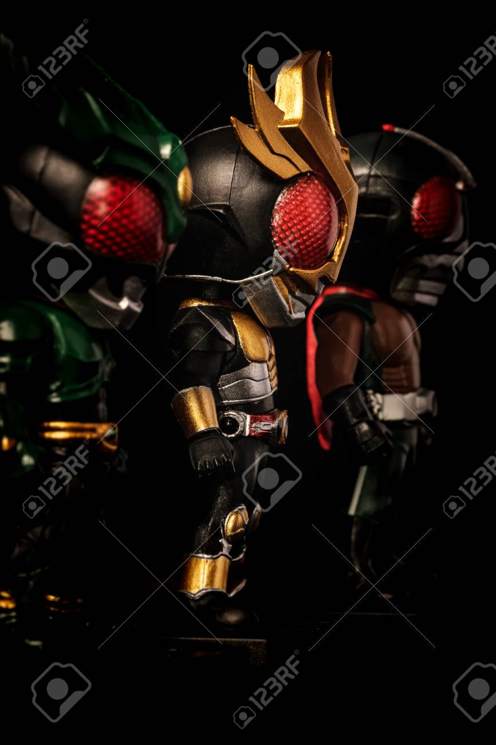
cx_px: 248
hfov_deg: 10.2
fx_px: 2791
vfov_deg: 15.2
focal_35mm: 135
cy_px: 372
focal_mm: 90
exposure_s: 1/180
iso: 200
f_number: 11
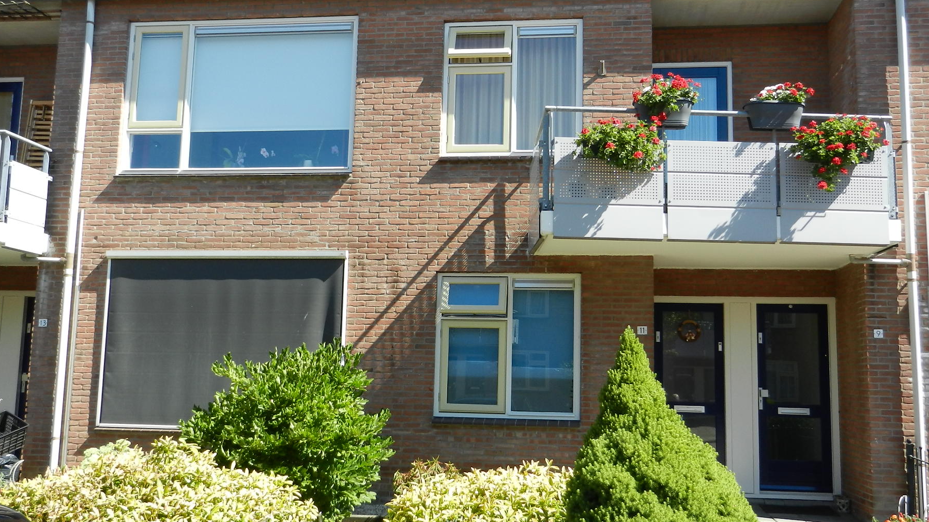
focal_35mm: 36
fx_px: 887
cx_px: 490
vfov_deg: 32.8
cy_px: 257
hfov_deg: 55.3
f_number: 3.6
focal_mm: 5.1
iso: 160
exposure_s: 1/500
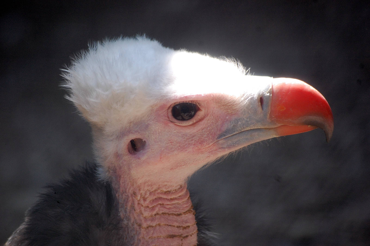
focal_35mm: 300
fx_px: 3081
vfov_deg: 4.6
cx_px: 185
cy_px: 123
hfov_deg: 6.9
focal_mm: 200
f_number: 5.6
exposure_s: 1/250
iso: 800
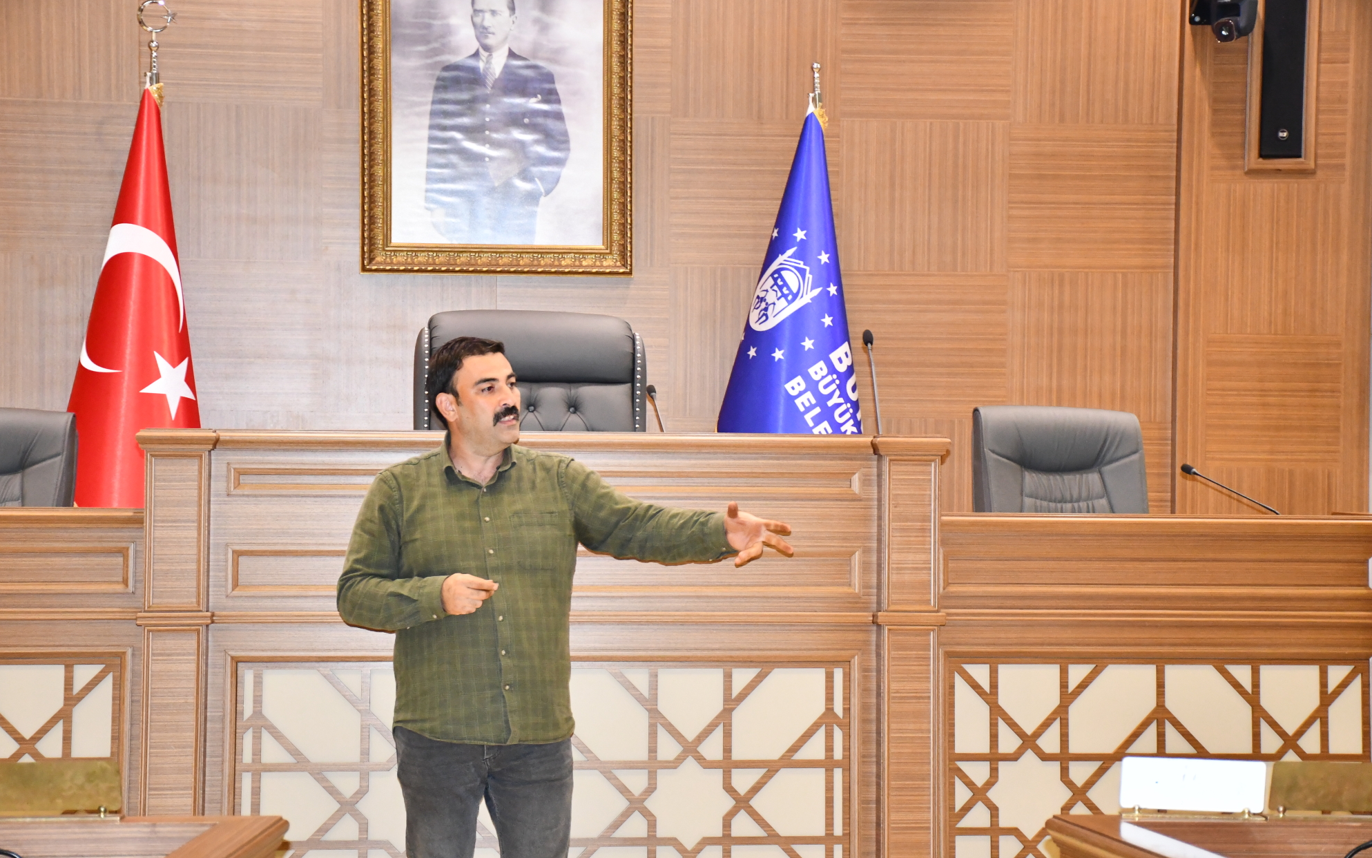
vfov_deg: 16.3
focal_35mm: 80
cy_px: 427
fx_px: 2991
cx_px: 683
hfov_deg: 25.8
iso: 4000
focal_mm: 52
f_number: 4.8
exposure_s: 1/60
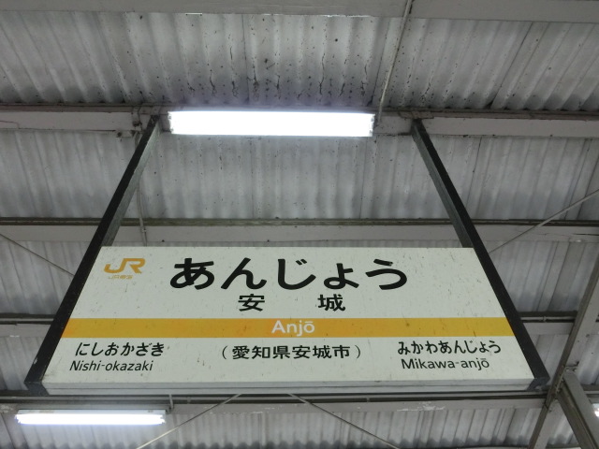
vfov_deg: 54.9
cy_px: 224
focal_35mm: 25
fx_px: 433
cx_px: 300
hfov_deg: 69.4
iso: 320
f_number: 3.5
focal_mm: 4.5
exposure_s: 1/125
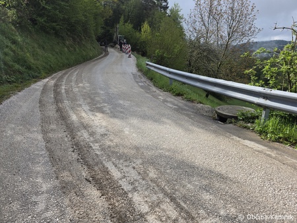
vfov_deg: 58.9
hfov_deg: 73.9
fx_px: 197
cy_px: 112
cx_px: 148
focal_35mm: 23
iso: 80
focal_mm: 6.3
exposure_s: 1/2723
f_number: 1.7
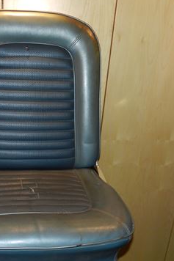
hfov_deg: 30.6
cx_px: 40
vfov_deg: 44.9
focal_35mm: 43
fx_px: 312
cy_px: 169
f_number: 3.4
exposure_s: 1/30
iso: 200
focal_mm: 4
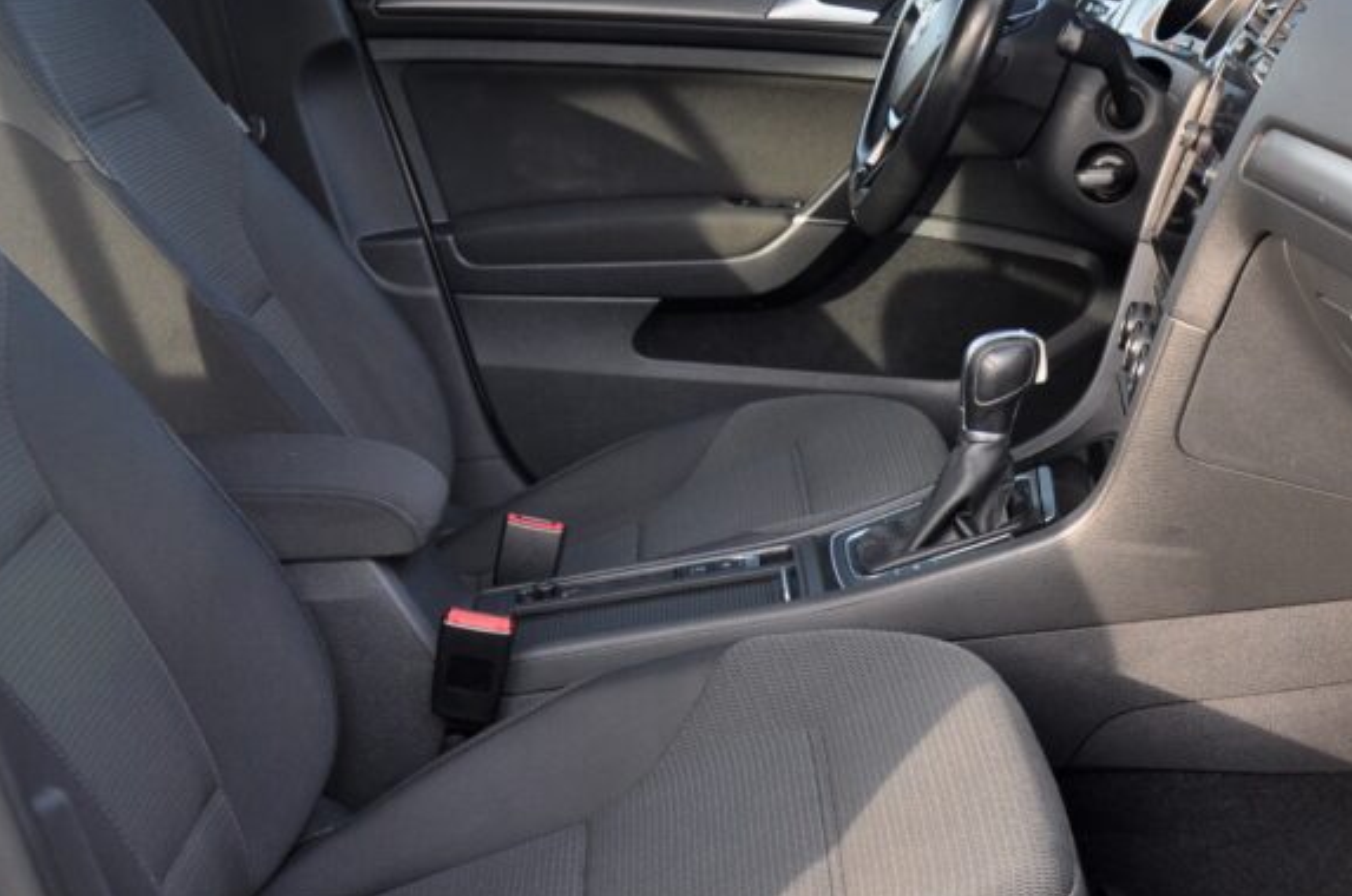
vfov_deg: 22.9
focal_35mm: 59
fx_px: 2212
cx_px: 847
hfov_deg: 33.8
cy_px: 556
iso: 400
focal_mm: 22
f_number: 4
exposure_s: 1/60
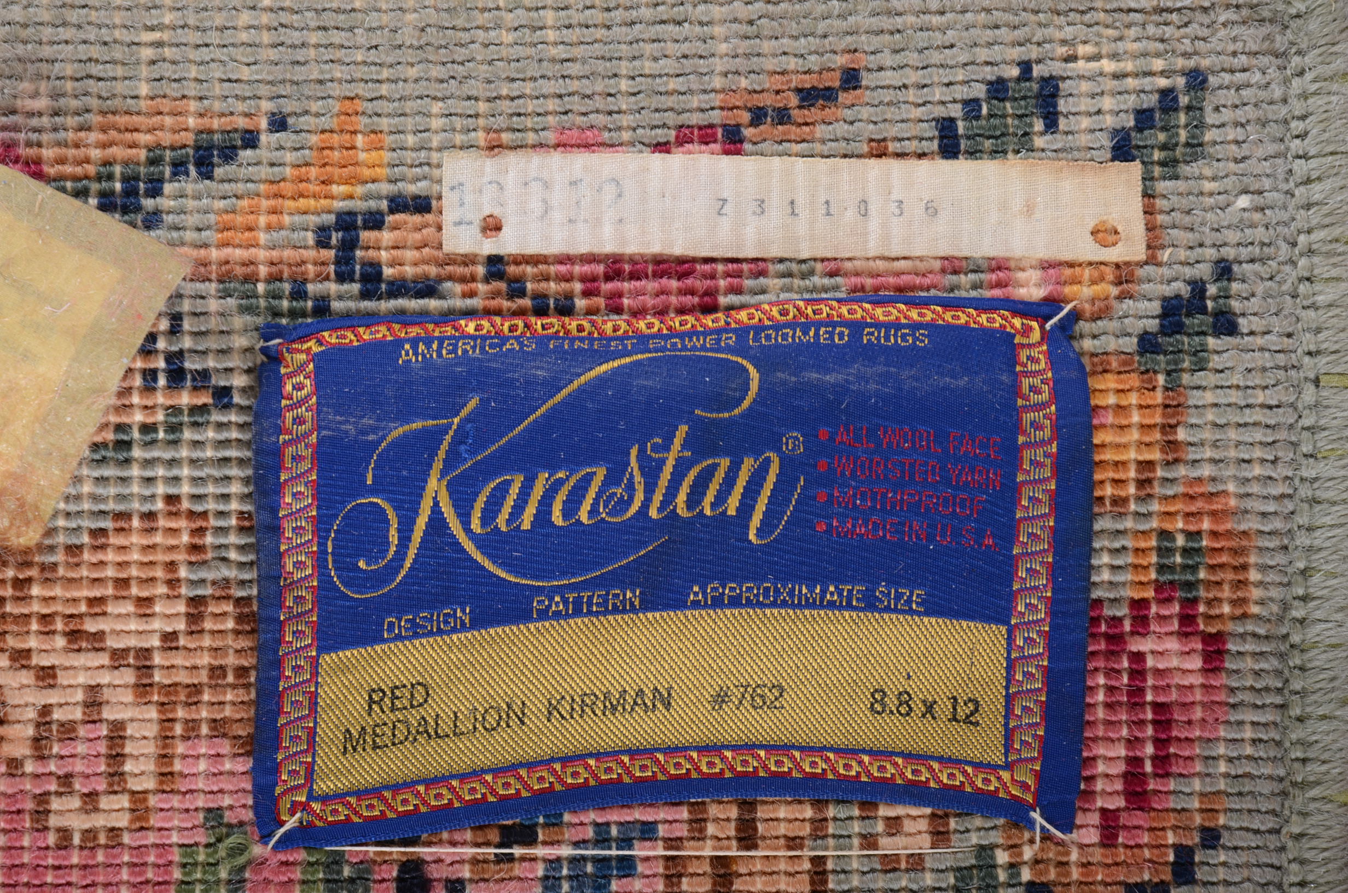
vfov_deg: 8.7
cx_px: 674
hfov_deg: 13.1
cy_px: 446
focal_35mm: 158
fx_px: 5885
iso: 160
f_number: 13
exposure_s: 1/200
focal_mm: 105
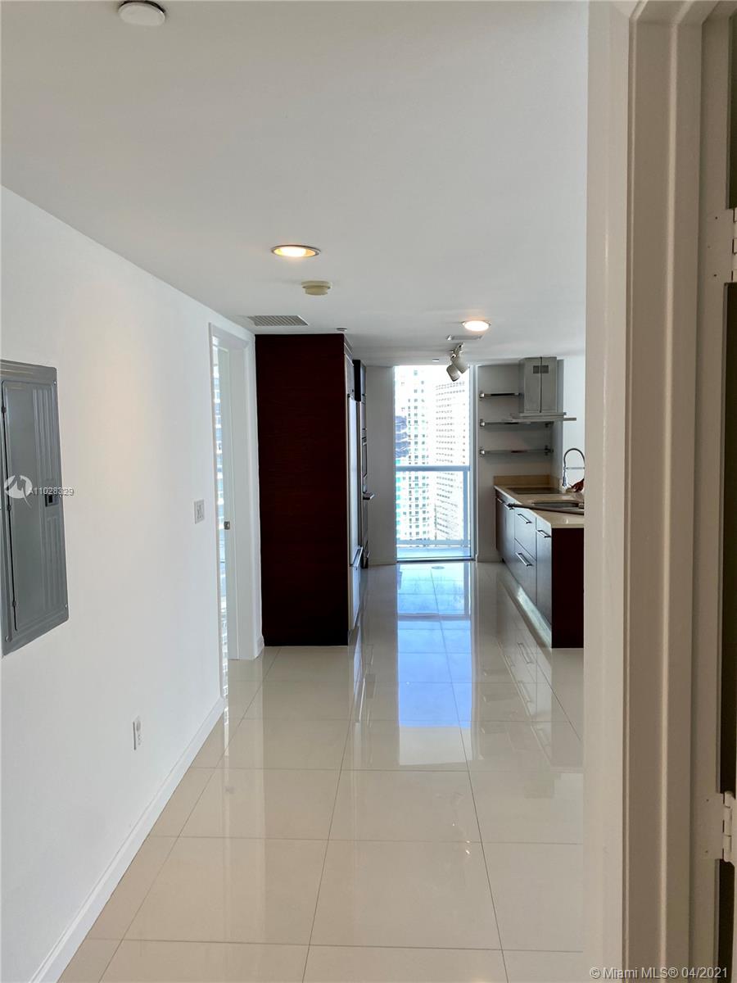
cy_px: 492
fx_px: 738
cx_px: 368
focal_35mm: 26
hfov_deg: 53.1
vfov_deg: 67.3
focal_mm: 4.25
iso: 40
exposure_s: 1/120
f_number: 1.8
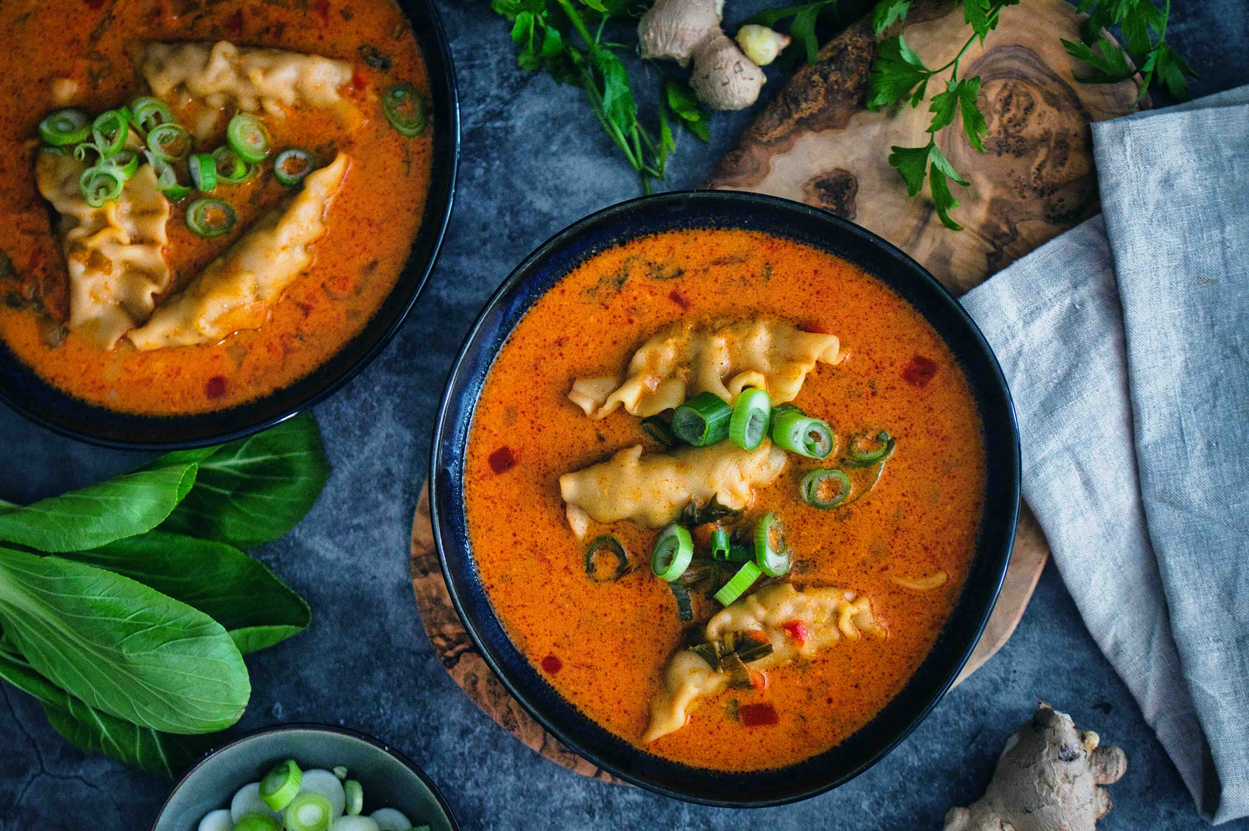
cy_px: 416
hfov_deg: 28.9
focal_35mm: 70
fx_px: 2427
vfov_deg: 19.4
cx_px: 624
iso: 2200
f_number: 1.8
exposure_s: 1/80
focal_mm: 35
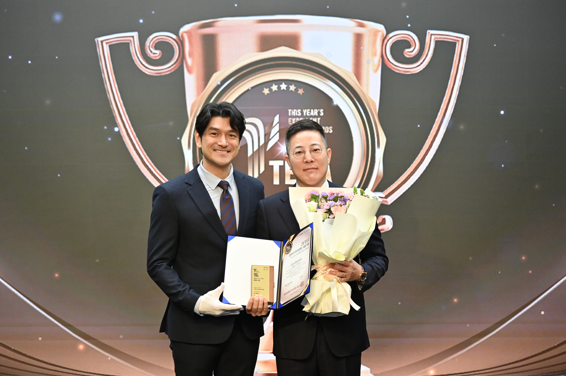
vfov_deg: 11.9
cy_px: 188
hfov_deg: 17.8
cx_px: 283
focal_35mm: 115
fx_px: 1807
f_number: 4
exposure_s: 1/125
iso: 1250
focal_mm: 115
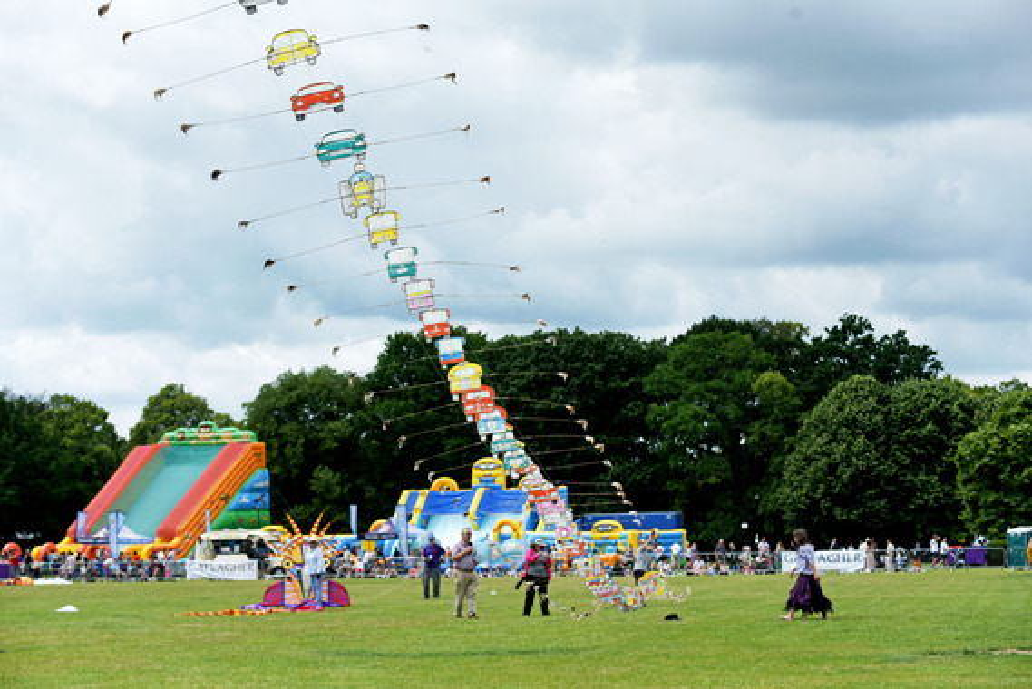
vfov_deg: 17.1
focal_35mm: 80
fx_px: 2294
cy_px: 344
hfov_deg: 25.3
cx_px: 516
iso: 500
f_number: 6.3
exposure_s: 1/4000
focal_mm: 80
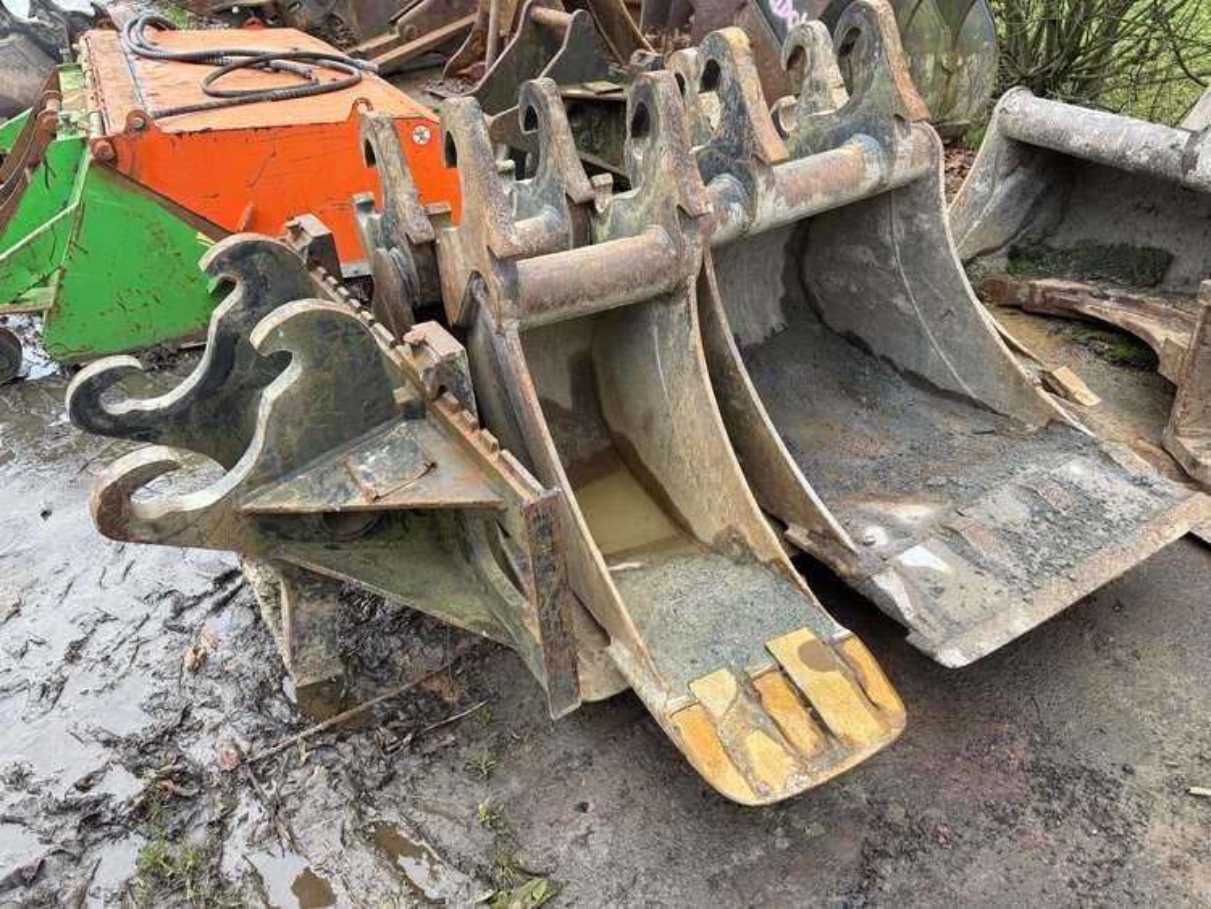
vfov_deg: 56.8
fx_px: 840
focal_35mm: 24
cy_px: 454
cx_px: 606
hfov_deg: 71.6
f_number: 1.78
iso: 200
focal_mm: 6.76
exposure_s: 1/99
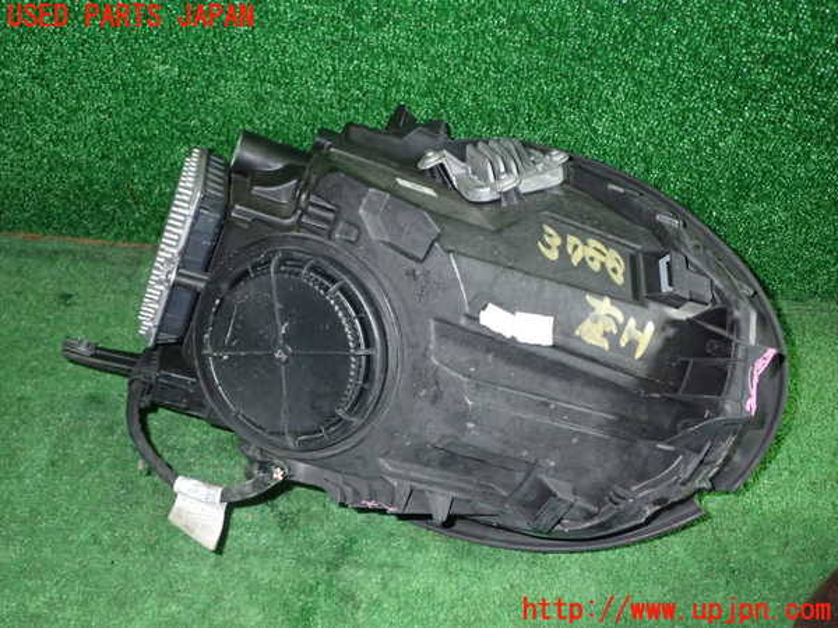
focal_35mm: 32
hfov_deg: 56.8
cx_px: 419
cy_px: 314
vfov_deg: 44.2
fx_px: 775
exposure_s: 1/30
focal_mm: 5.79
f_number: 7.1
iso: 640
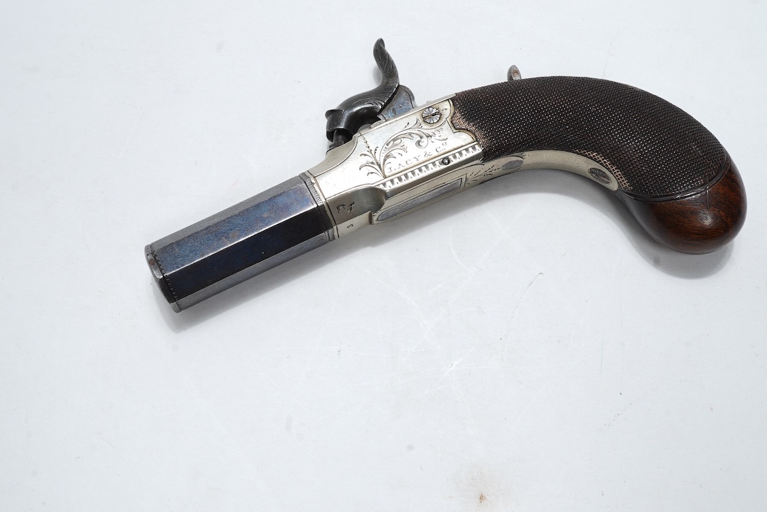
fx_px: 959
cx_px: 384
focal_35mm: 45
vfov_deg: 29.9
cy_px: 256
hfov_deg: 43.6
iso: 64
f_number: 22
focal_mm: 30
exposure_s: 1/100
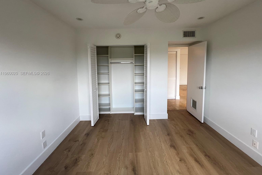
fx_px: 102
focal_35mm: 14
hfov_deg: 104.3
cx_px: 132
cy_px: 74
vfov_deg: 80.6
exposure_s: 1/120
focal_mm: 1.57
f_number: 1.8
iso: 50
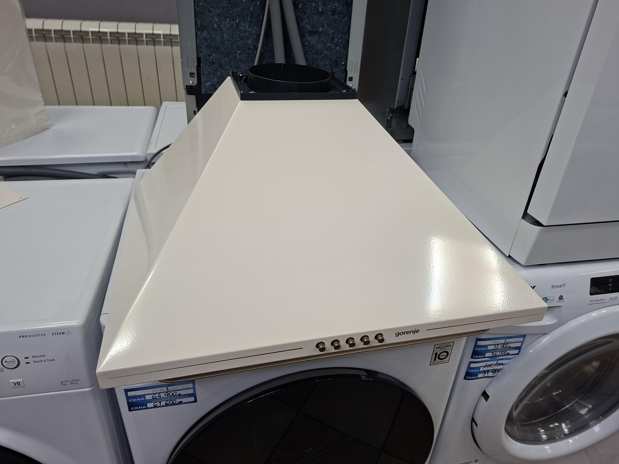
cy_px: 232
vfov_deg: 58.9
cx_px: 310
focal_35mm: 23
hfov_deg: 73.9
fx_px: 411
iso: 125
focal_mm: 5.54
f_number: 1.8
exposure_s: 1/100
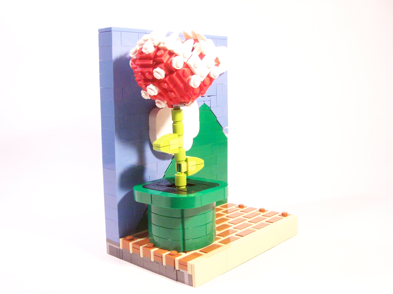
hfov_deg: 49.0
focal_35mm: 38
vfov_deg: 37.7
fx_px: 431
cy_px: 147
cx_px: 196
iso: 400
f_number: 3.6
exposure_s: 1/30
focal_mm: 6.3
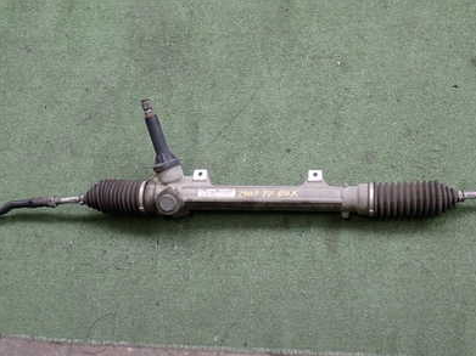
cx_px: 285
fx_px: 632
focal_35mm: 46
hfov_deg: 41.1
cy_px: 174
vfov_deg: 31.5
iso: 200
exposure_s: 1/80
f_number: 2.3
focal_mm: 5.4
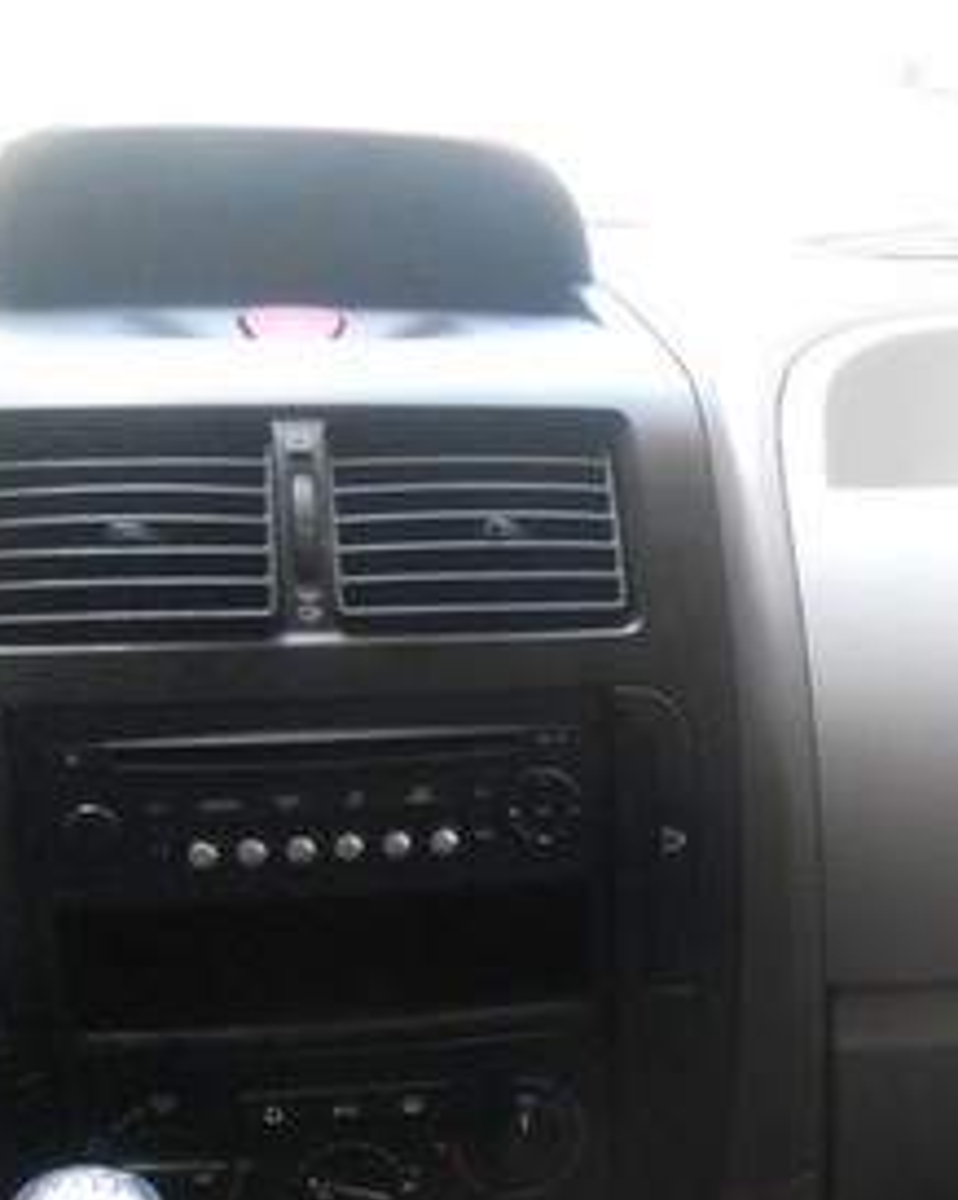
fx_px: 2058
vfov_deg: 31.6
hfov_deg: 25.5
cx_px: 844
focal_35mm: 58
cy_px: 971
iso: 320
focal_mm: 4.9
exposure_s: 1/30
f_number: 3.2
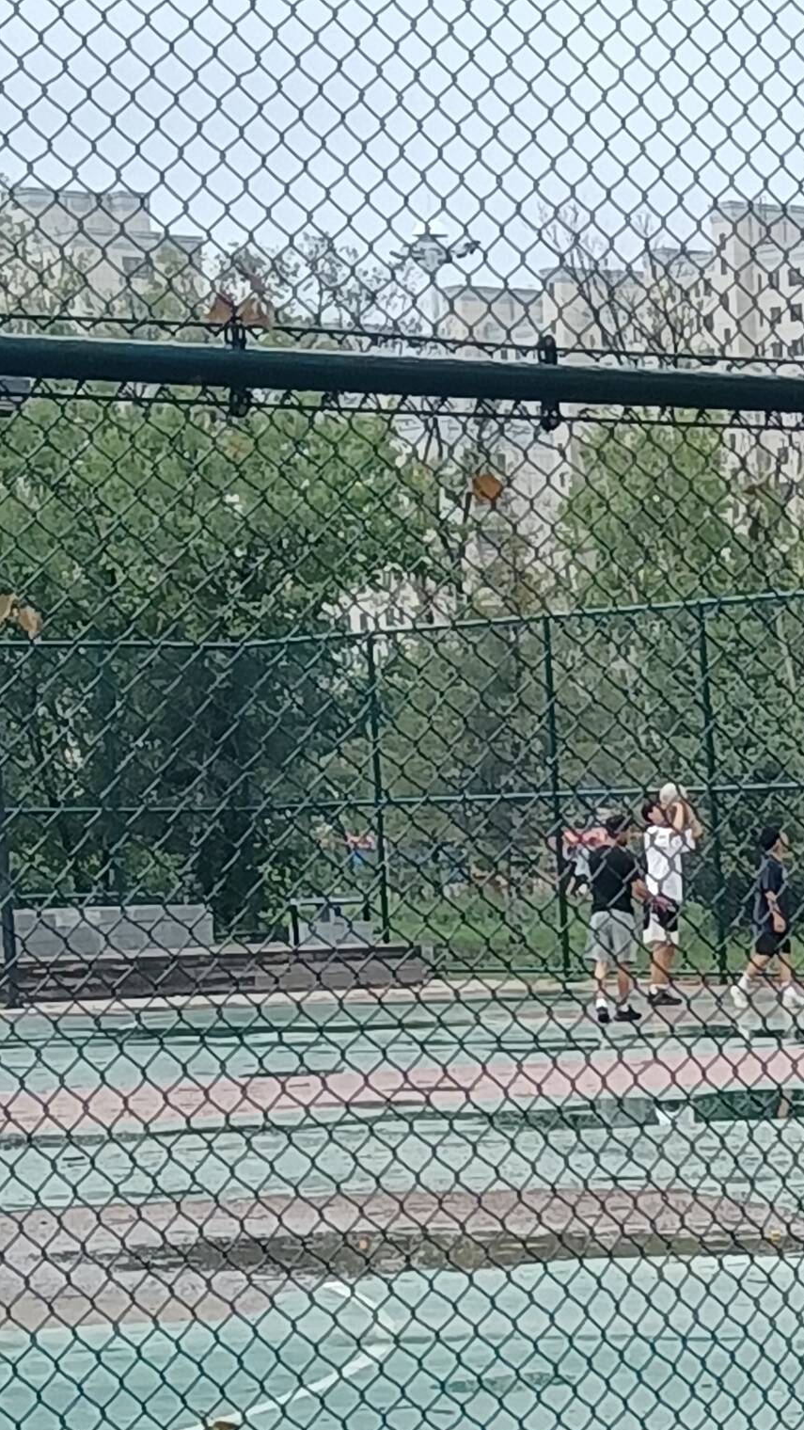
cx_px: 1409
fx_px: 4889
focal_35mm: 129
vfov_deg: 16.2
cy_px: 1549
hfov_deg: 9.0
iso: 100
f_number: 1.8
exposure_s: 1/168
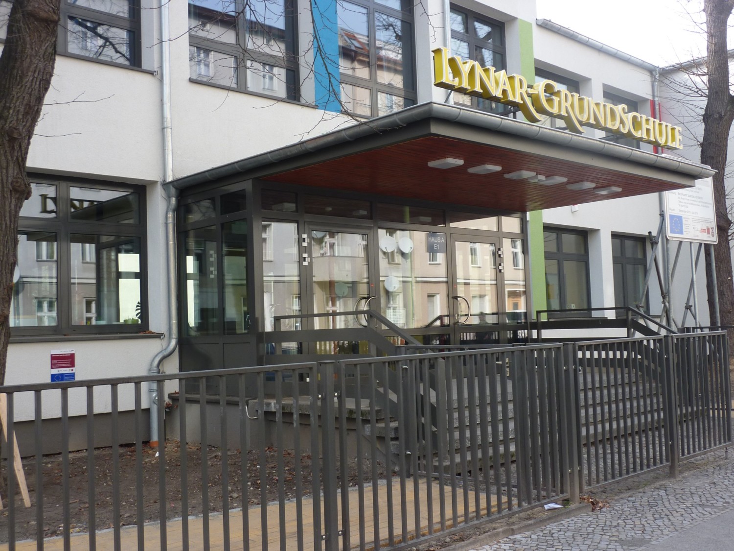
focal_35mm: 37
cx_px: 367
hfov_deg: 50.1
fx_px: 785
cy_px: 276
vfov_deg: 38.7
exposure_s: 1/100
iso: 80
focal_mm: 6.1
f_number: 4
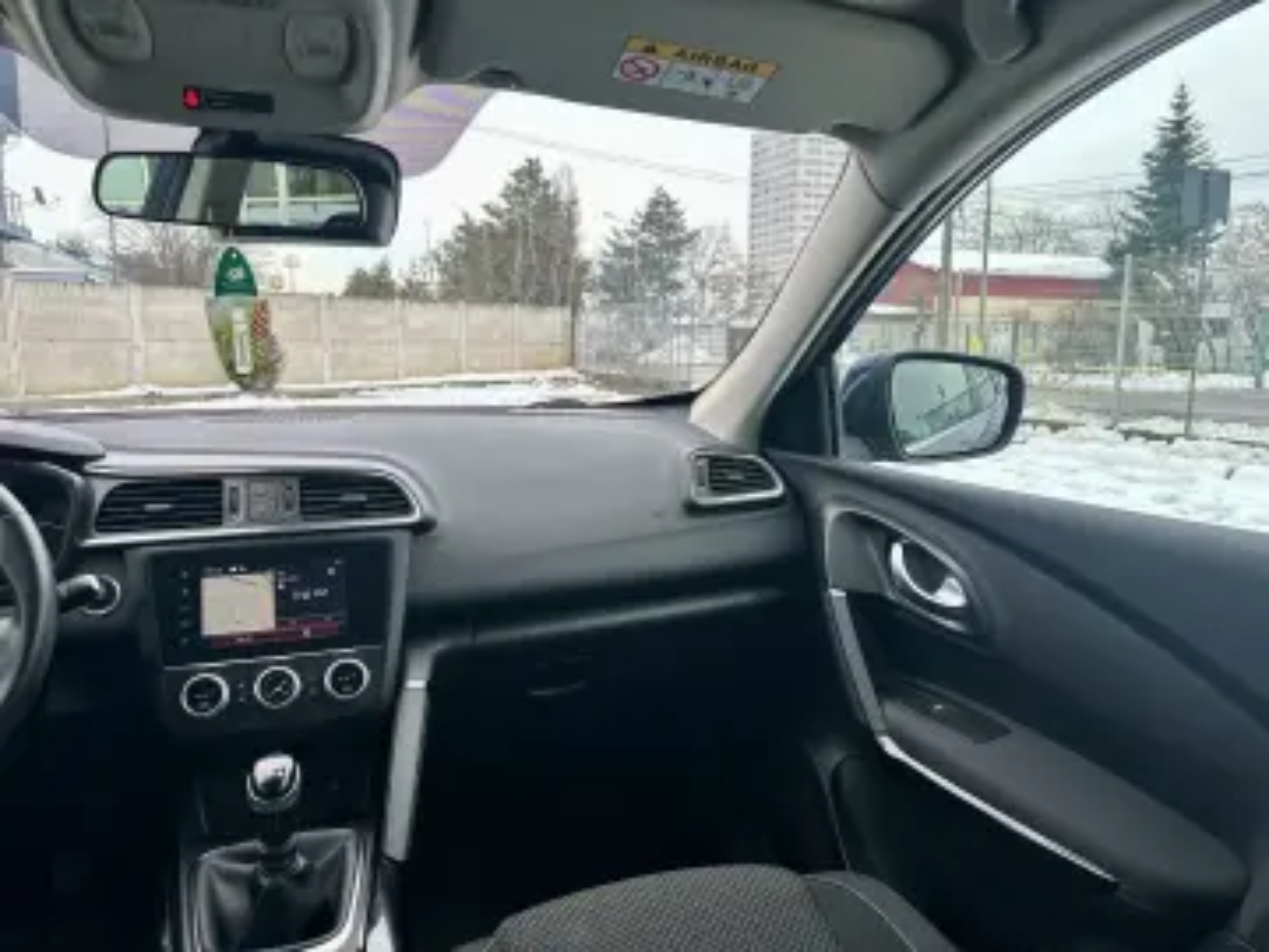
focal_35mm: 24
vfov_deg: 56.8
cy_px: 476
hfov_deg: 71.6
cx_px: 634
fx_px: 880
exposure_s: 1/999
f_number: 1.78
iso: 125
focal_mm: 6.86
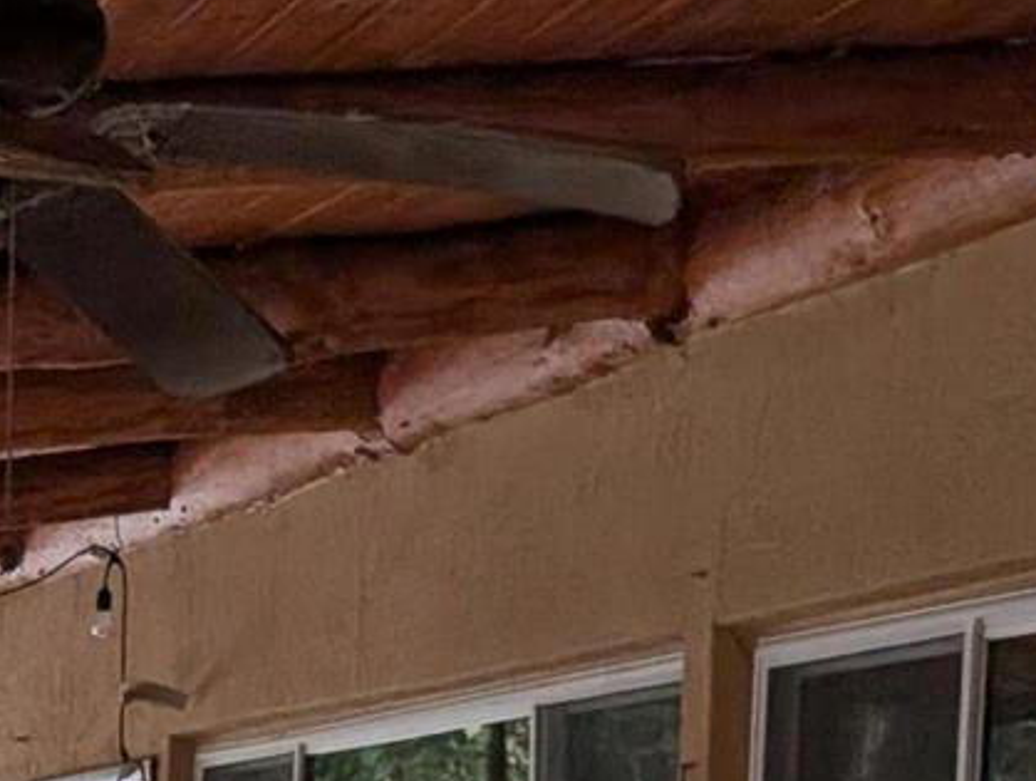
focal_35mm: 117
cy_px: 1646
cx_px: -171
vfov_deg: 11.3
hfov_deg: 16.2
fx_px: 3508
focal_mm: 6.9
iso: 20
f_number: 1.68
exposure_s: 1/1005
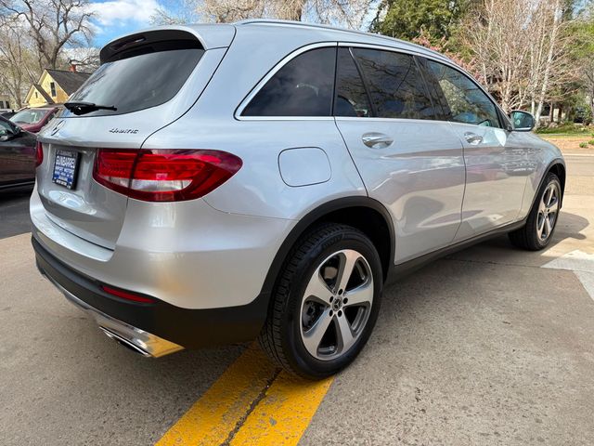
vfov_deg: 56.8
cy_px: 223
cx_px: 297
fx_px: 412
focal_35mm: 24
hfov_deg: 71.6
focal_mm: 6.76
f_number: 1.78
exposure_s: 1/1855
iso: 80
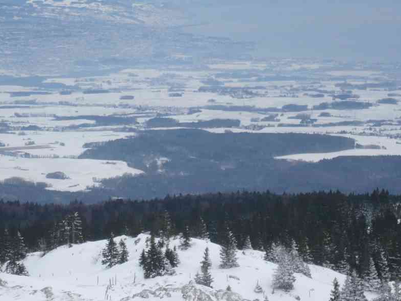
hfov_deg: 11.9
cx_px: 198
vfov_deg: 8.9
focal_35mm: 166
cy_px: 161
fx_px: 1924
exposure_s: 1/320
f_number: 4.8
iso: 100
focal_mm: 16.1
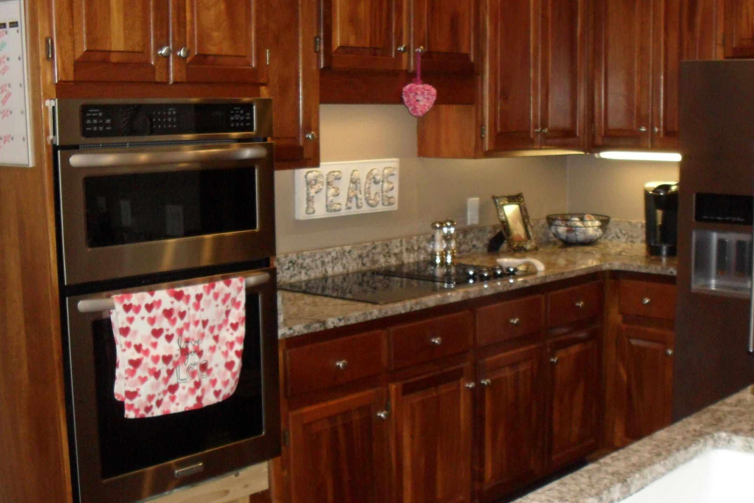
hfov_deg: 38.7
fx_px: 1068
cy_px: 289
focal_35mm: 51
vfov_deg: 26.5
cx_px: 460
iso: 240
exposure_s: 1/45
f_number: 3.2
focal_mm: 6.3
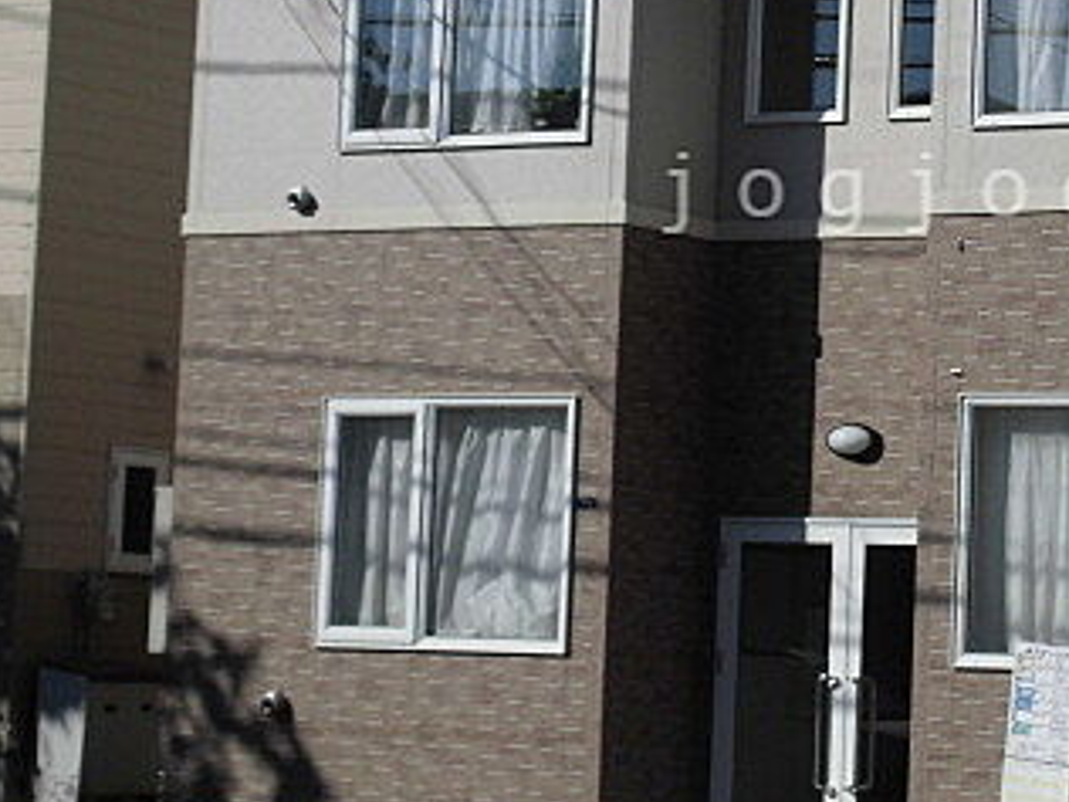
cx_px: 893
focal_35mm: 148
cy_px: 193
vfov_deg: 10.0
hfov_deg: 13.3
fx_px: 4570
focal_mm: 13
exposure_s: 1/200
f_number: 12.4
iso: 100
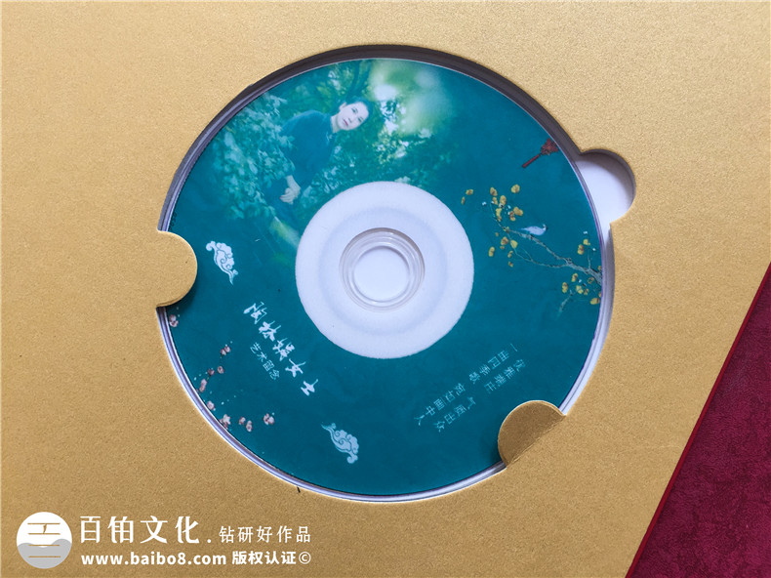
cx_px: 386
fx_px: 646
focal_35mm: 29
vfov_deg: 48.2
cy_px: 289
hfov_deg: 61.7
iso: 40
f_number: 2.2
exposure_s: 1/100
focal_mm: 4.15
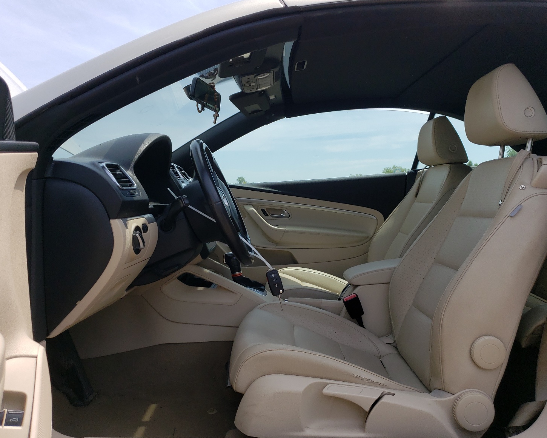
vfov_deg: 51.5
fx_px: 453
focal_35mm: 28
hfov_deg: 62.2
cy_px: 224
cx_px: 271
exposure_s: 1/2500
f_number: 1.5
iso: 50
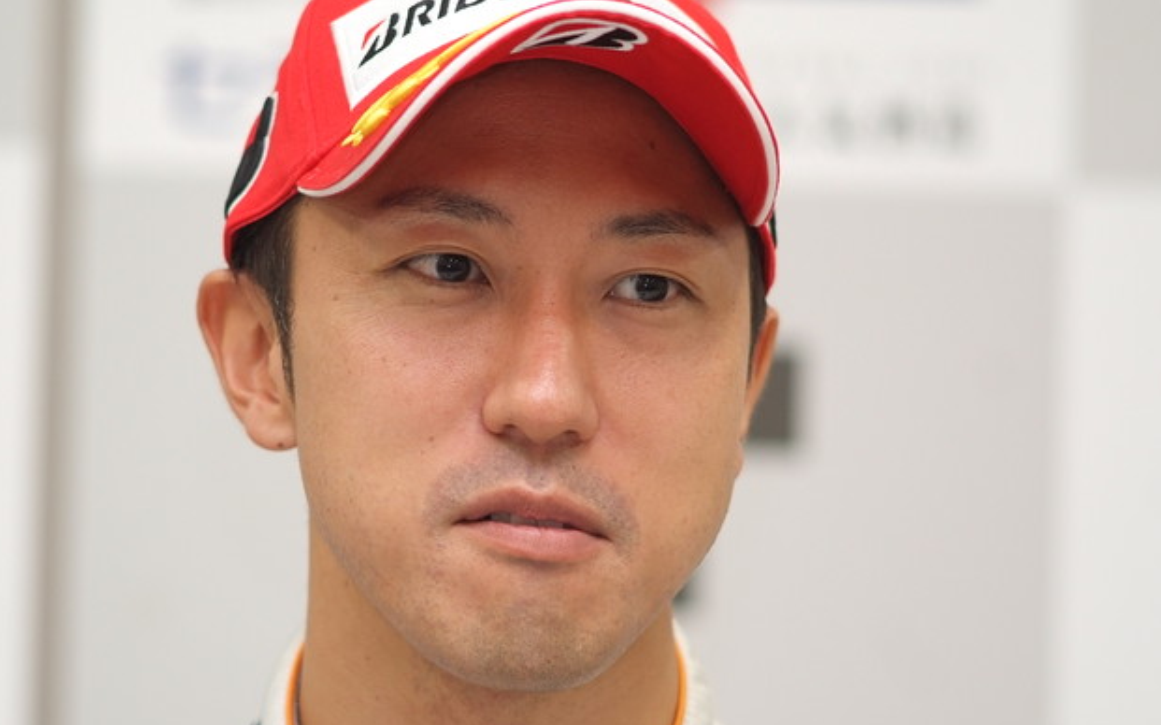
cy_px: 404
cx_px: 510
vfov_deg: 4.1
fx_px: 10093
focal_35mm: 319
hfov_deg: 6.6
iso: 800
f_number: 2.8
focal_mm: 180
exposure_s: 1/250
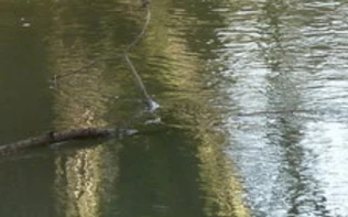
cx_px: 137
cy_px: -153
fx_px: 3071
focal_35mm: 324
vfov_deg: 4.0
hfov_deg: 6.5
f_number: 4.1
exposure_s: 1/40
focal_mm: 11
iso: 100
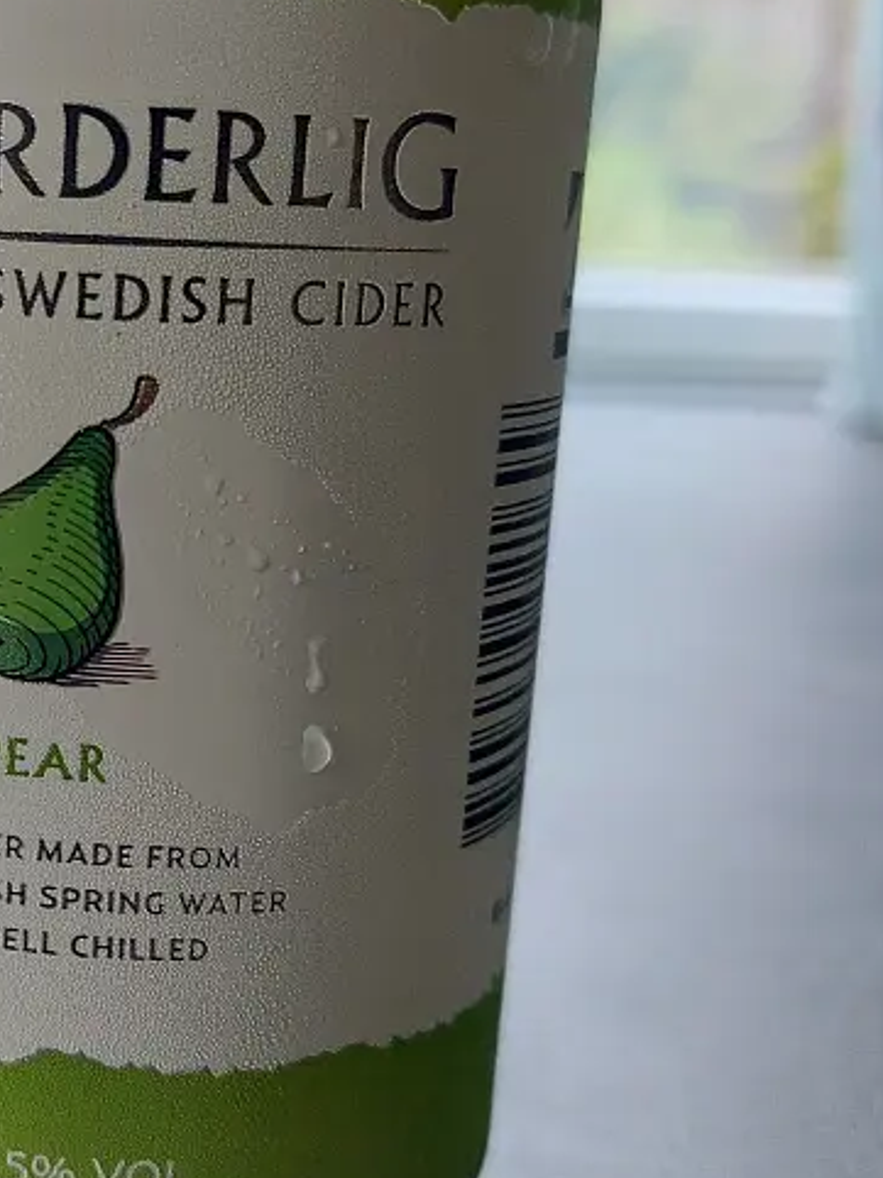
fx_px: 1736
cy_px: 587
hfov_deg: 27.0
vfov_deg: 37.5
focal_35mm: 51
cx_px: 7
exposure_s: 1/50
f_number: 1.8
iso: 320
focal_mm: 5.23
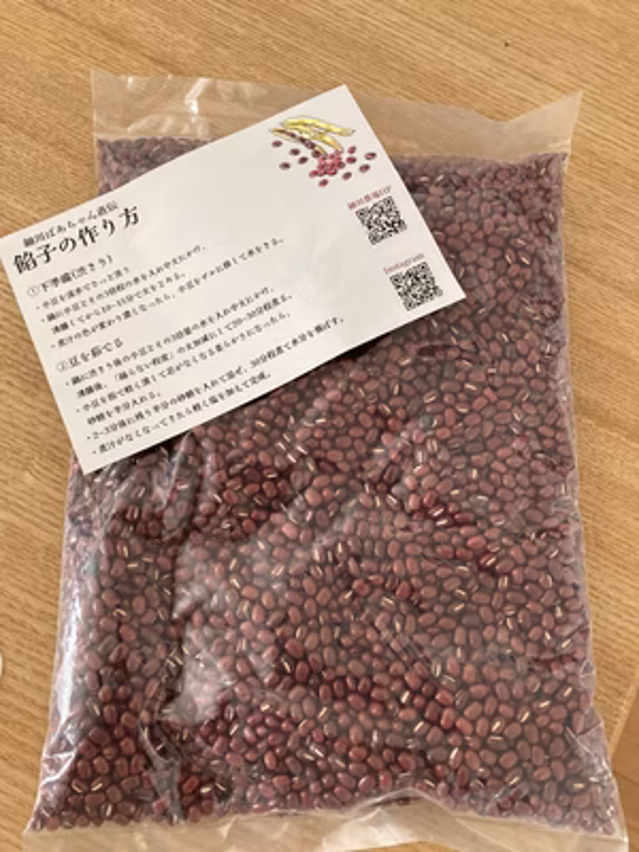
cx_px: 320
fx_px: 689
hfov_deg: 49.7
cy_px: 426
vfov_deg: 63.4
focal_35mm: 28
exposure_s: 1/60
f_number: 1.8
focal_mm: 3.99
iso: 250
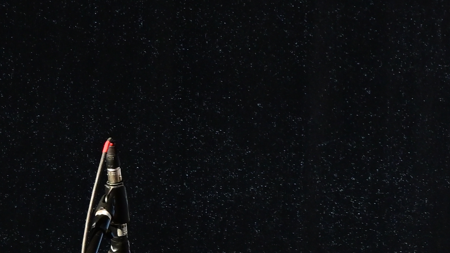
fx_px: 5060
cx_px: 696
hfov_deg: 5.0
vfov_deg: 2.9
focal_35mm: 424
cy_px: 309
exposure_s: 1/400
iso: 560
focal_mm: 70
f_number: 11
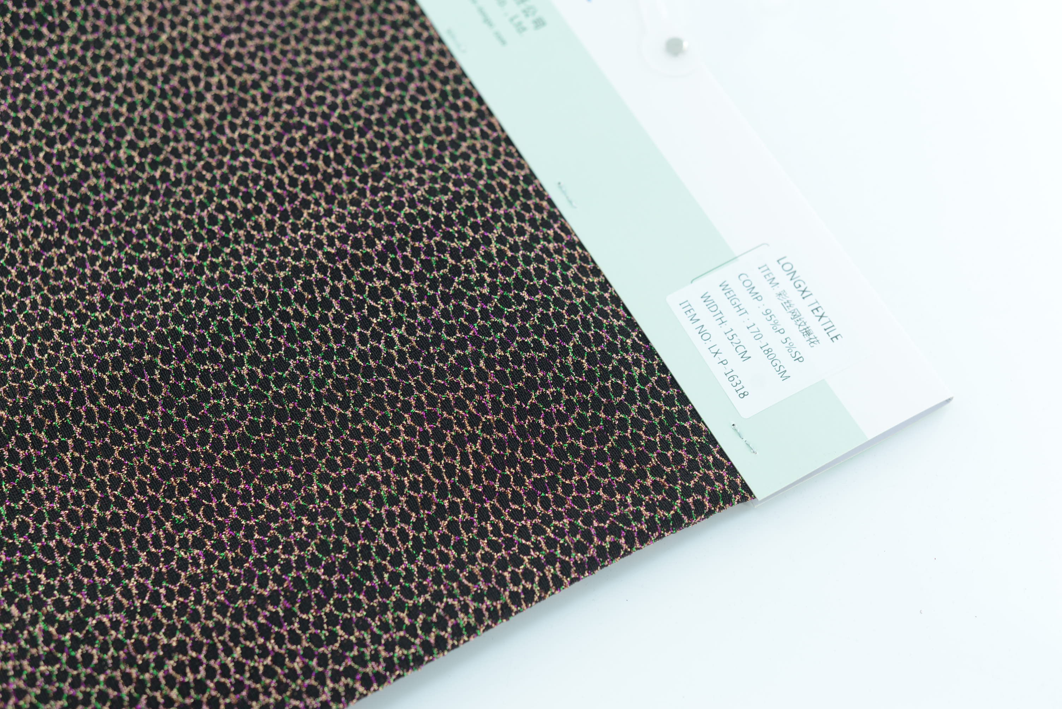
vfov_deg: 27.0
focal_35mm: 50
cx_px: 531
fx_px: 1475
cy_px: 354
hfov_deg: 39.6
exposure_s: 1/60
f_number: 4
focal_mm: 50
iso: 100
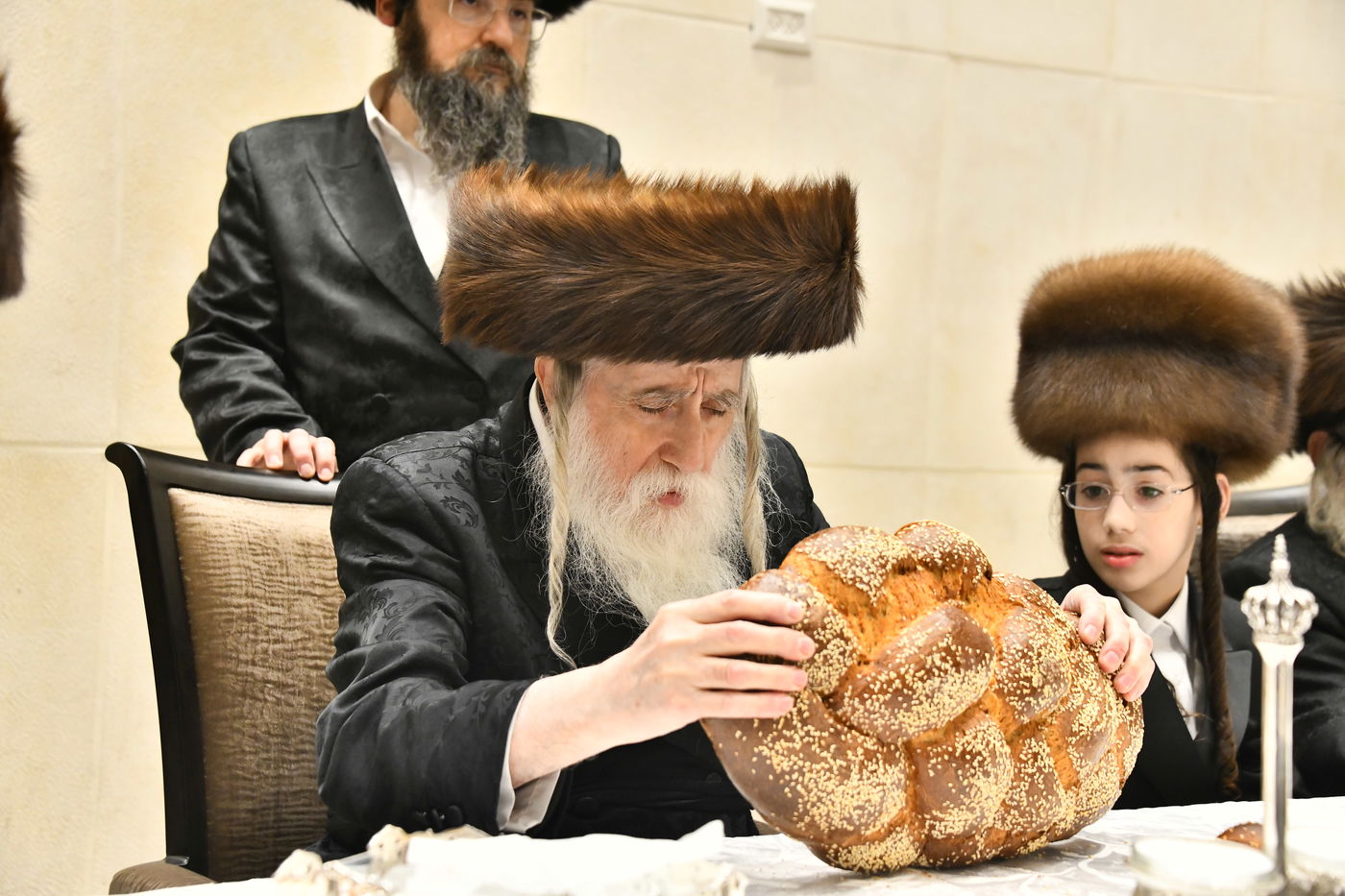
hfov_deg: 32.4
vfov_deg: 21.9
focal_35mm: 62
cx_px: 672
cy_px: 448
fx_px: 2316
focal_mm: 62
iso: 2500
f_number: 5.6
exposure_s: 1/250
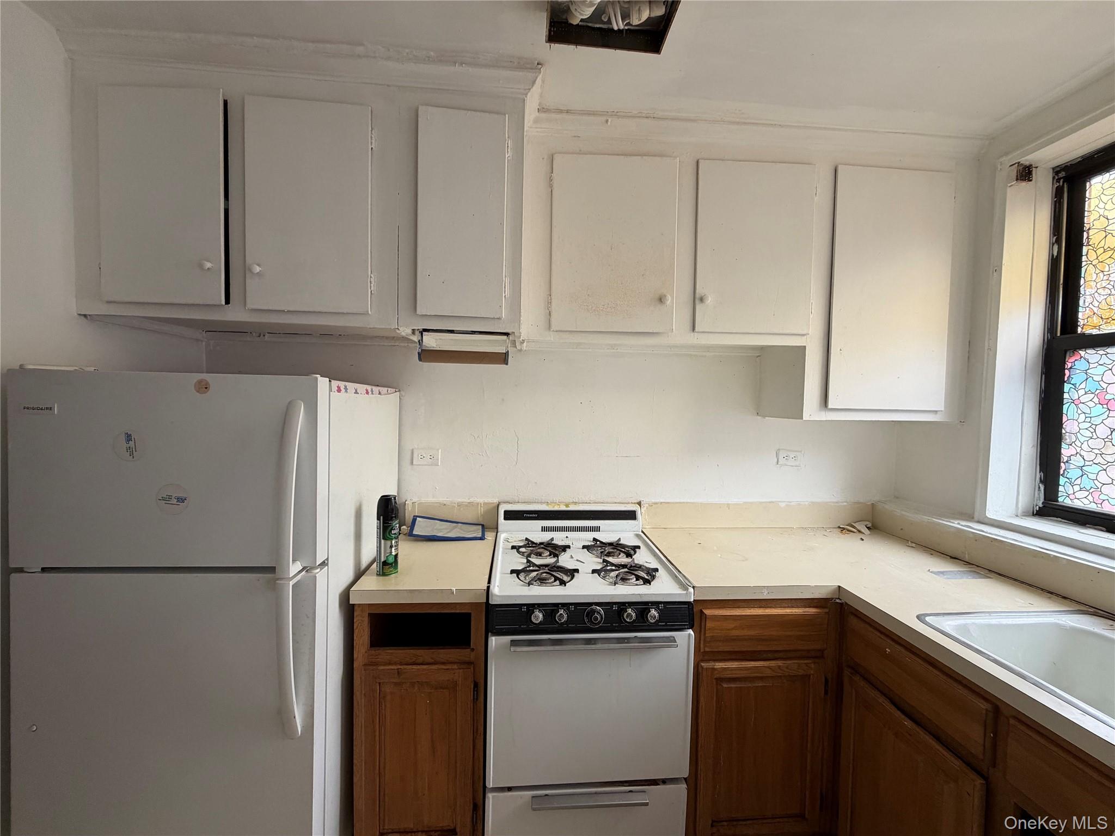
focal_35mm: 14
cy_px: 418
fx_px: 451
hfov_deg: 102.1
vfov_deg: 85.7
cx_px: 558
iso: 160
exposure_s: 1/121
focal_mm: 2.22
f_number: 2.2
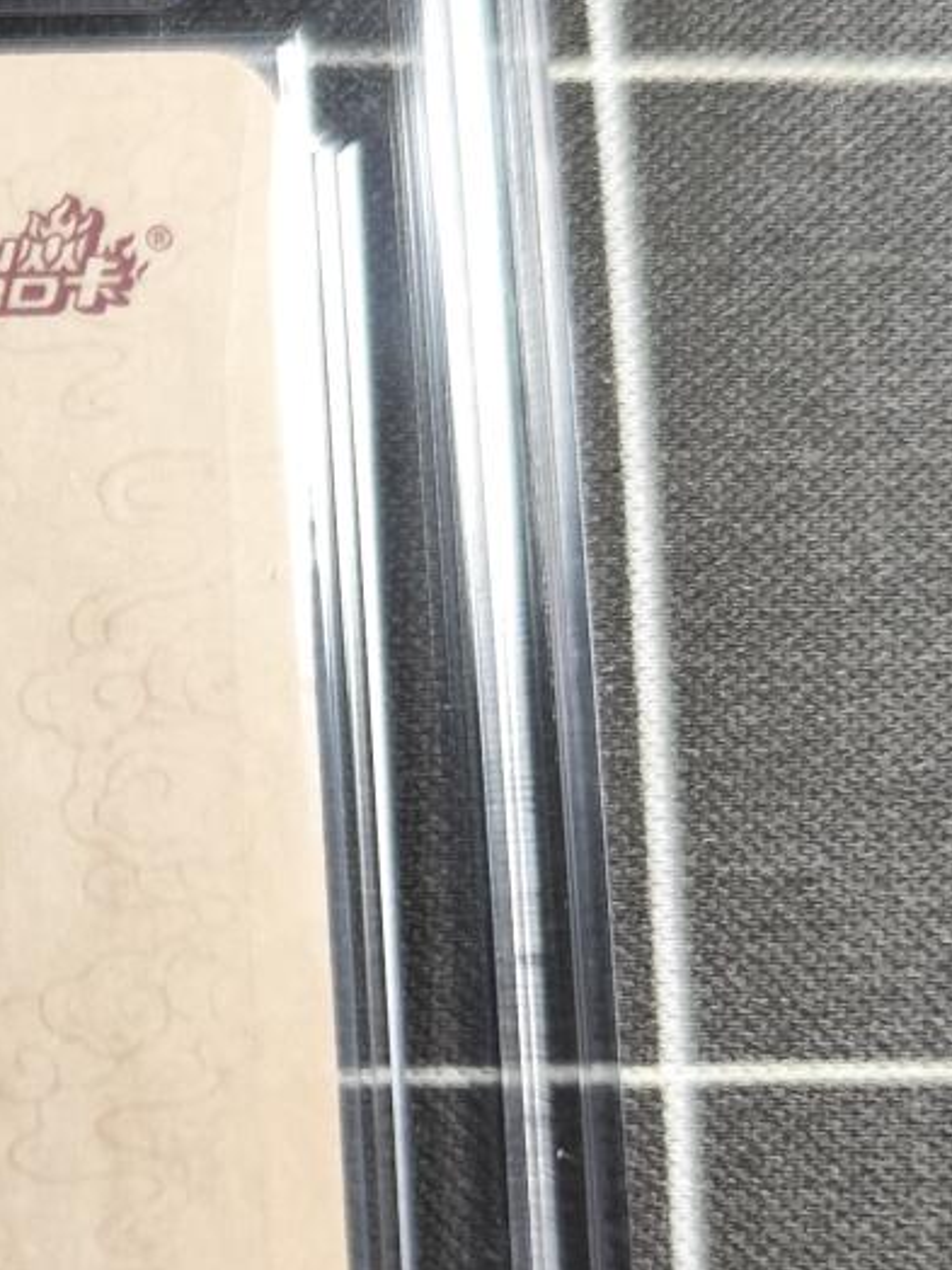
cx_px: -426
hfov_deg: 17.1
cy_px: 841
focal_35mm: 79
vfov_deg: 24.6
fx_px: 2897
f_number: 1.65
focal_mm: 6.14
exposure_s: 1/100
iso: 500
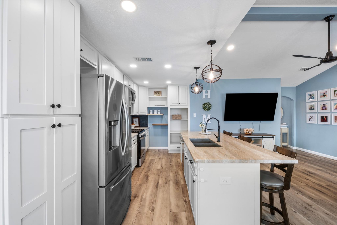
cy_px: 112
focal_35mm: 14
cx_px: 168
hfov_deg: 104.3
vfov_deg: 81.2
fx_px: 131
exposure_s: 3.2
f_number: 9
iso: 250
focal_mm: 14
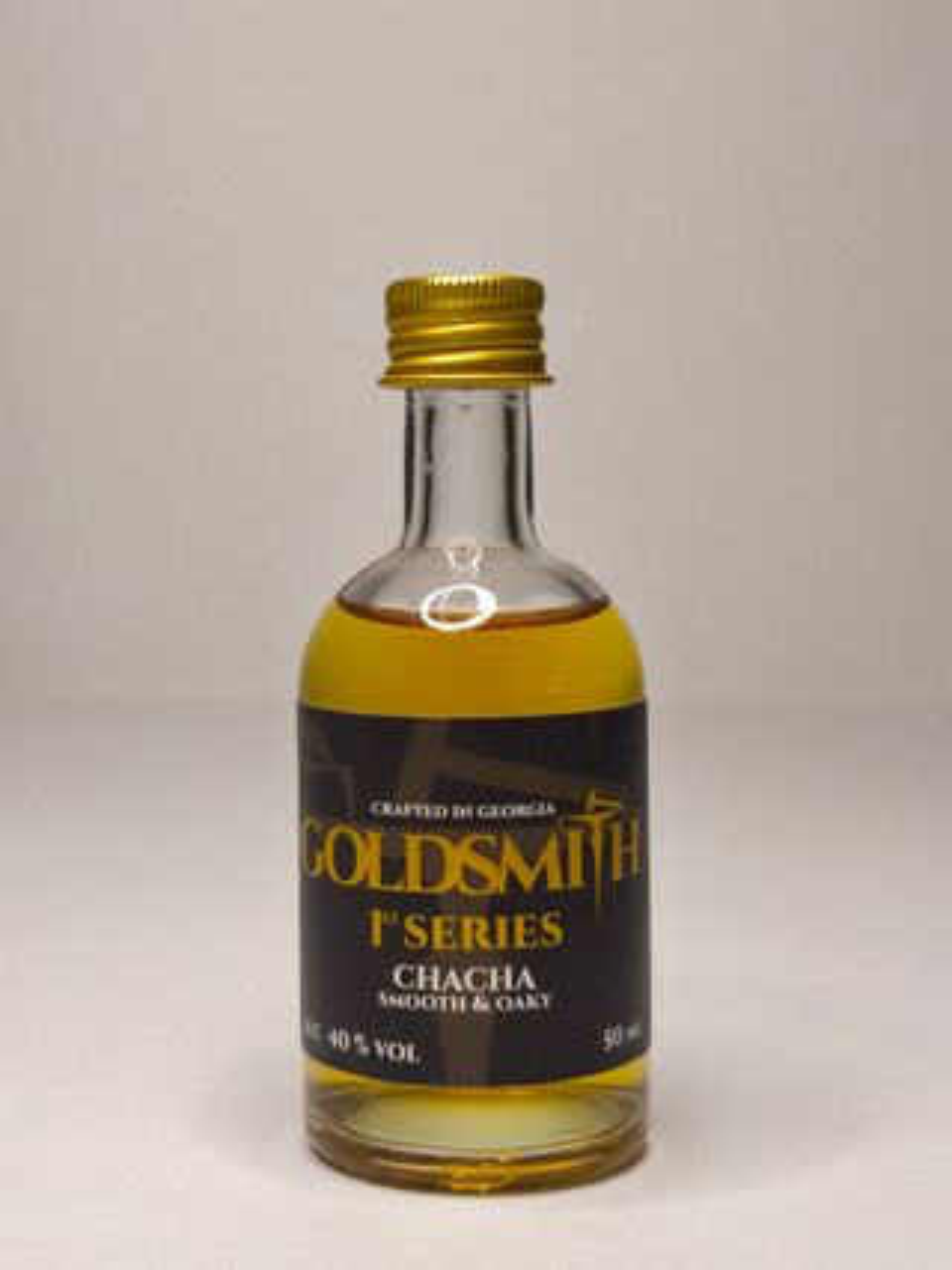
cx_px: 476
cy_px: 635
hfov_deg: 24.4
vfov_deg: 32.2
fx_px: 2201
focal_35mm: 60
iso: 320
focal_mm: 6.57
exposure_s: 1/50
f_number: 1.6
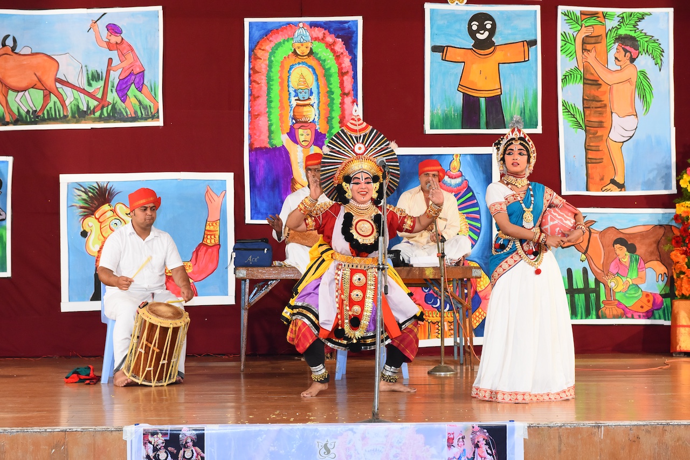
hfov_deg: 28.8
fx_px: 1341
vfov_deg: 19.5
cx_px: 345
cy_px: 230
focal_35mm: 70
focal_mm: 70
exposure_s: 1/125
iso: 4000
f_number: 8
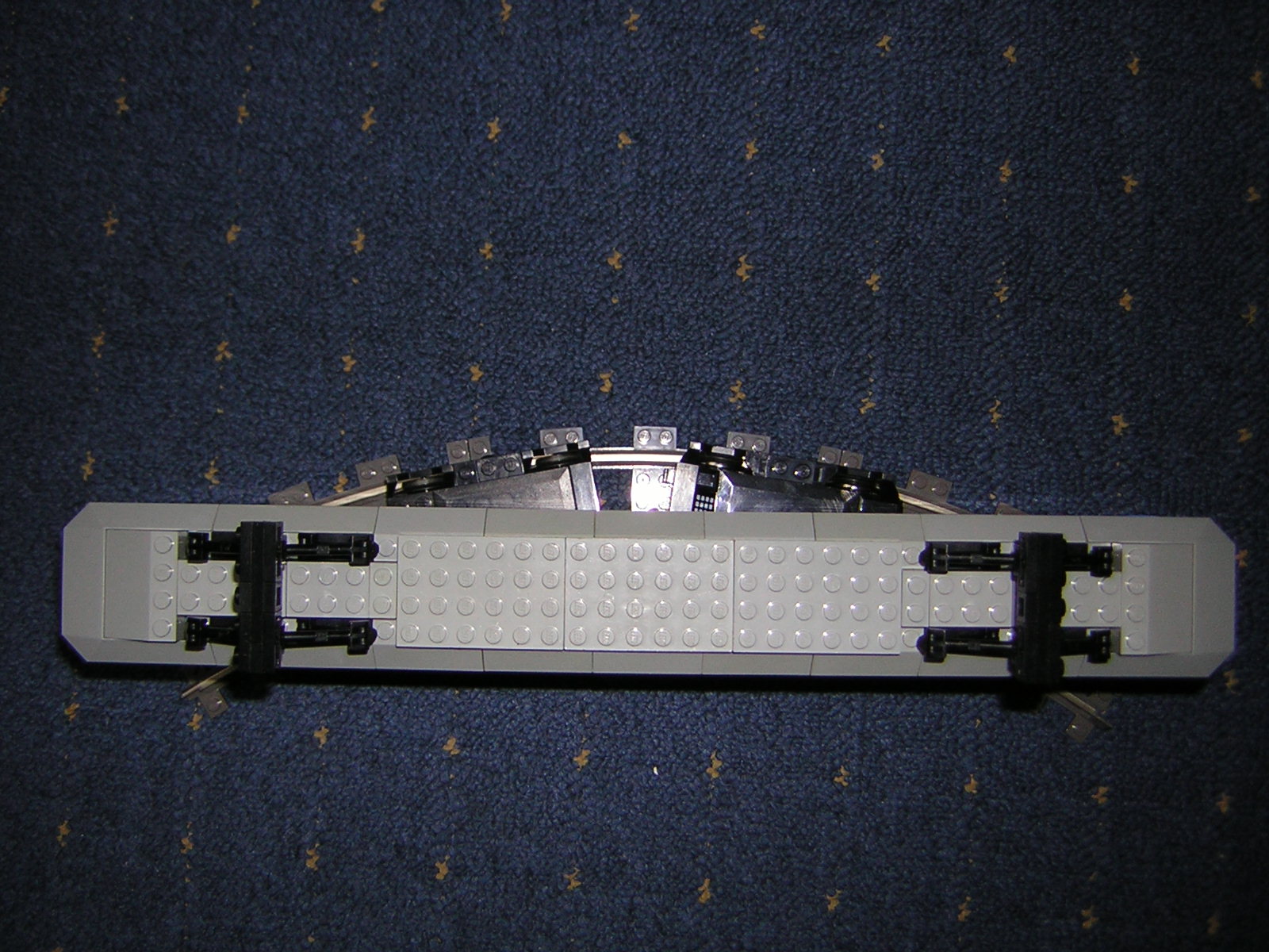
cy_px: 476
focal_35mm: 36
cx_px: 634
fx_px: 1320
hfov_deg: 51.4
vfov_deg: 39.7
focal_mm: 4.7
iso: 50
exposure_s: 1/60.1
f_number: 2.6
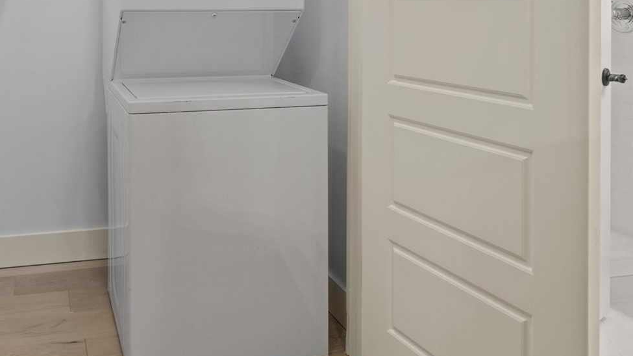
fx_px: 587
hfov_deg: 54.5
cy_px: 6
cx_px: 172
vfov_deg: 31.3
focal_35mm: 35
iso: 100
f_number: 8
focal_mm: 16
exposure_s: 1/1.25
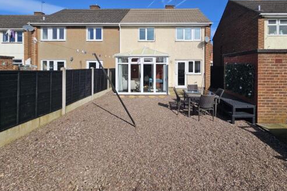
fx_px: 127
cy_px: 71
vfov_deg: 72.4
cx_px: 160
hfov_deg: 96.3
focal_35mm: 16
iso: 50
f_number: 2.2
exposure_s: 1/2812
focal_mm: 2.2
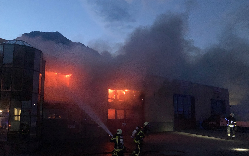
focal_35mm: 30
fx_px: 204
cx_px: 123
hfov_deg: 62.9
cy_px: 88
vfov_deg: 41.8
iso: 100
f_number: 1.8
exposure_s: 1/4
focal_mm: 3.99
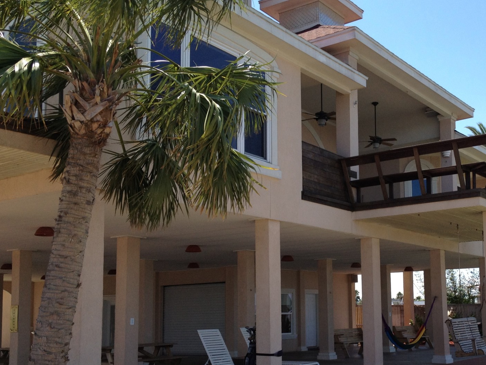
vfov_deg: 29.0
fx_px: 702
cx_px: 341
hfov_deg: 37.6
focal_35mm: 50
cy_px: 233
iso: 64
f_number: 2.4
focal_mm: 4.28
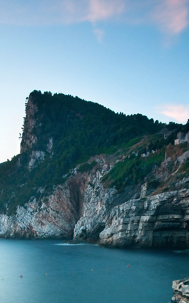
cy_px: 295
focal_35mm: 40
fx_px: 329
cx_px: 107
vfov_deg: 43.1
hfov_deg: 32.0
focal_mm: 10
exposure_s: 15
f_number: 18
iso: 160
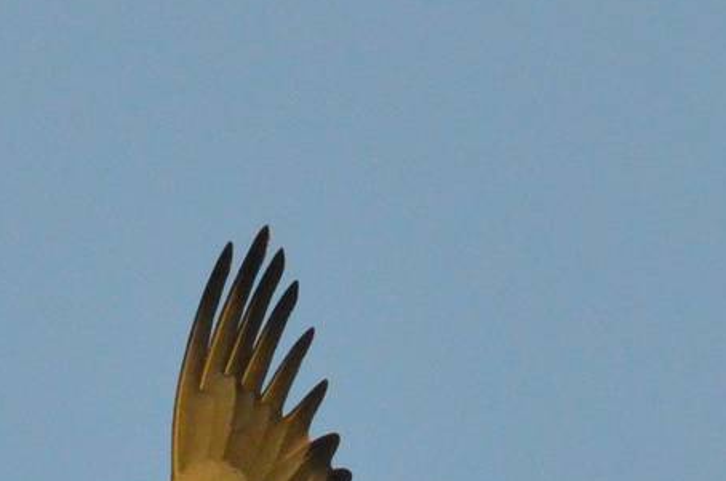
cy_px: 809
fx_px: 31908
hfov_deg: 1.3
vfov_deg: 0.9
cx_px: -58
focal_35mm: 1585
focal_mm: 300
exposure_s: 1/2500
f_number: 13
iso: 2500
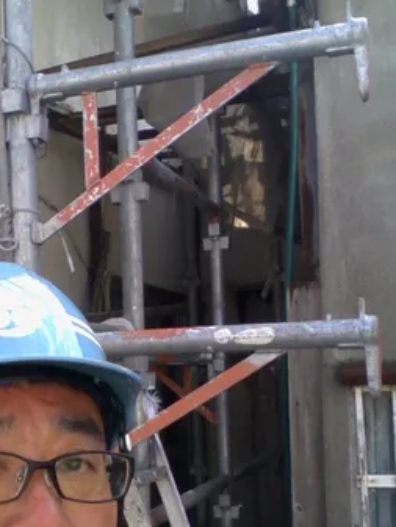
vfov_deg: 33.4
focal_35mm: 57
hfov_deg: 25.2
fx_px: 869
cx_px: 77
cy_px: 363
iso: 80
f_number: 2.8
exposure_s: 1/161
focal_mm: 2.64
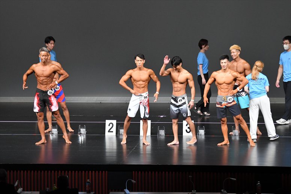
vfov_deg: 8.2
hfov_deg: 12.2
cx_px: 146
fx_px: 1357
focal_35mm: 168
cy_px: 97
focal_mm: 112
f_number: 5.6
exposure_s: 1/400
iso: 4000
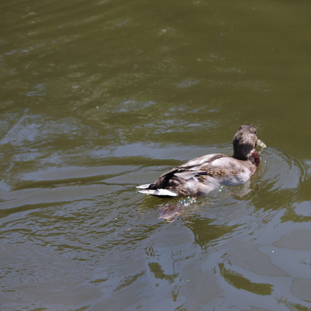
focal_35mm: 135
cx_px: 209
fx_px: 1372
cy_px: 156
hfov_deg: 12.9
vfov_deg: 12.9
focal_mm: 70
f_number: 5.6
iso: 400
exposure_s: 1/1000
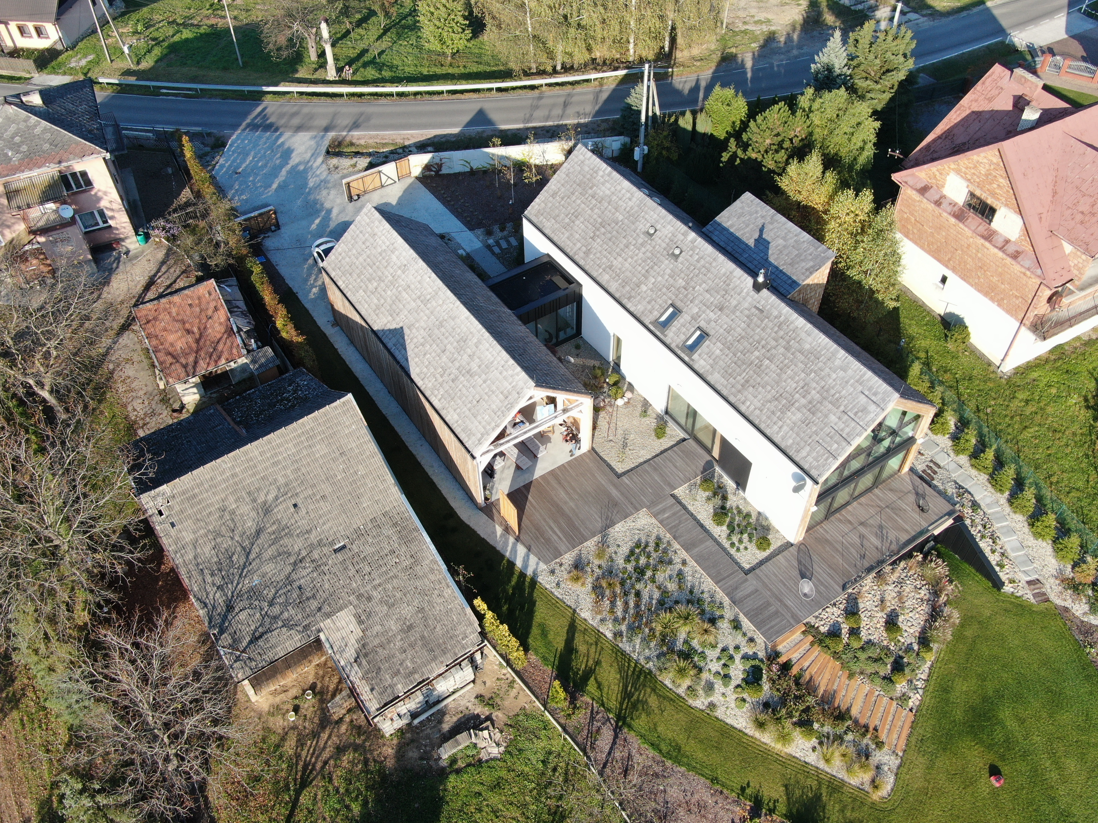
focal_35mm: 30
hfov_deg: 60.0
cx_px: 553
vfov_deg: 46.8
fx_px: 952
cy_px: 410
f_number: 3
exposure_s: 1/400
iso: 100
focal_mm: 5
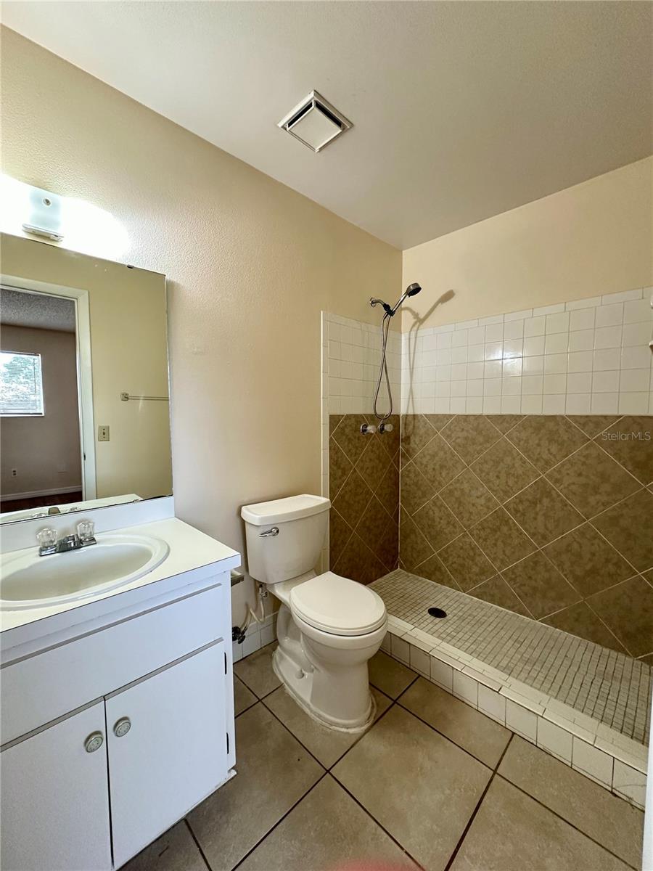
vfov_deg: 102.1
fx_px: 352
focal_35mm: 14
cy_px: 436
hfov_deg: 85.7
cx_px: 326
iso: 200
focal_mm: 2.22
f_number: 2.2
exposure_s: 1/120
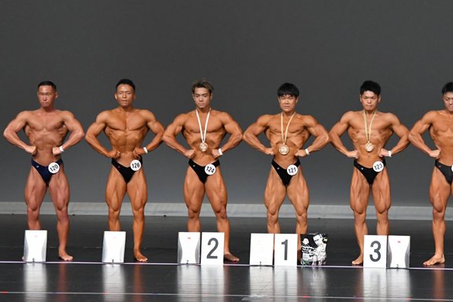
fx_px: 3120
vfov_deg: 5.5
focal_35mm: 248
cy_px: 128
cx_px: 280
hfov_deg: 8.3
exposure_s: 1/400
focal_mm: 125
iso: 5000
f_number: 5.6
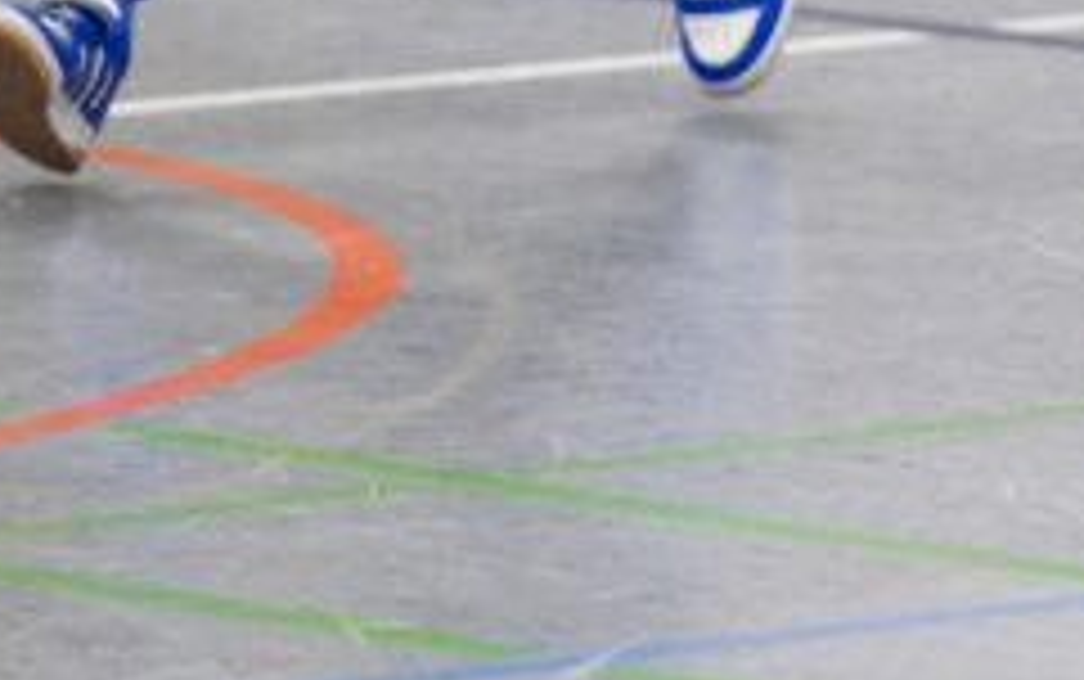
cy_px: -439
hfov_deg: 3.8
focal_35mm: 541
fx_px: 15994
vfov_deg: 2.4
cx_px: 2087
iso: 8000
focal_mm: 125
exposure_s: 1/1600
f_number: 2.8
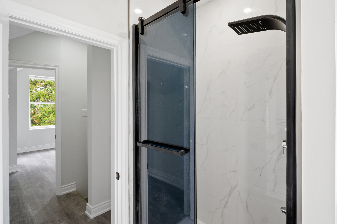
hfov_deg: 92.9
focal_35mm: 17
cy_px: 99
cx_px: 190
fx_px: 159
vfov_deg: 70.1
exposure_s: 1.3
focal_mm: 10
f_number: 8
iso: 100
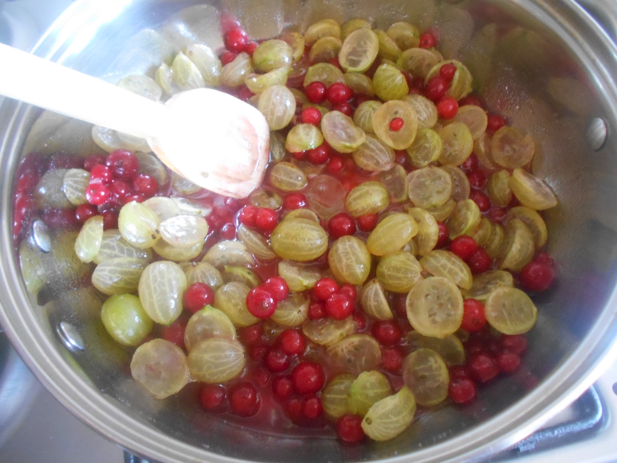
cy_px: 232
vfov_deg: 53.1
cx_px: 308
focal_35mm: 26
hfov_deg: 67.3
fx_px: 463
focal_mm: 4.6
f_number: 3.2
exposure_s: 1/13
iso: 800
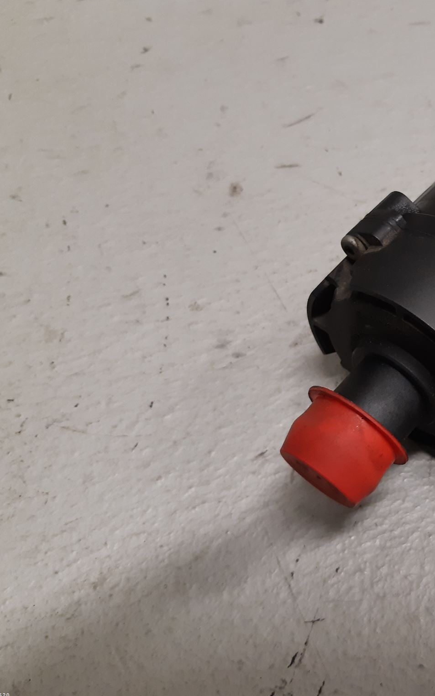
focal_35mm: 37
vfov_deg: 52.8
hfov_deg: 31.9
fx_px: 702
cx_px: 431
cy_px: 349
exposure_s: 1/50
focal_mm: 3.93
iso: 160
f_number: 1.7
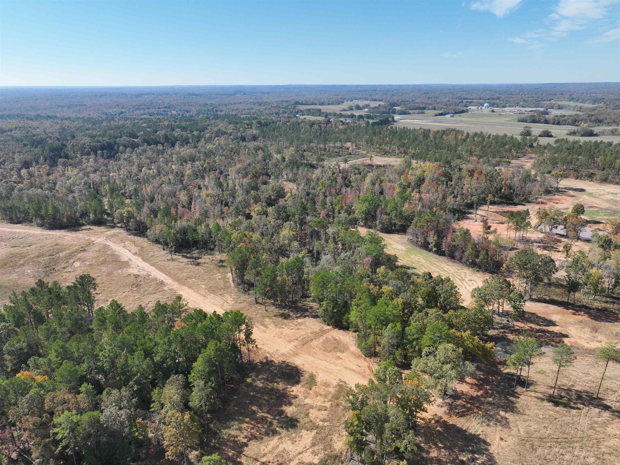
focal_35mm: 24
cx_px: 310
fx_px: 430
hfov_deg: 71.6
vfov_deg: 56.8
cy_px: 232
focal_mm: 12.29
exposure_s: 1/2000
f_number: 2.8
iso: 200
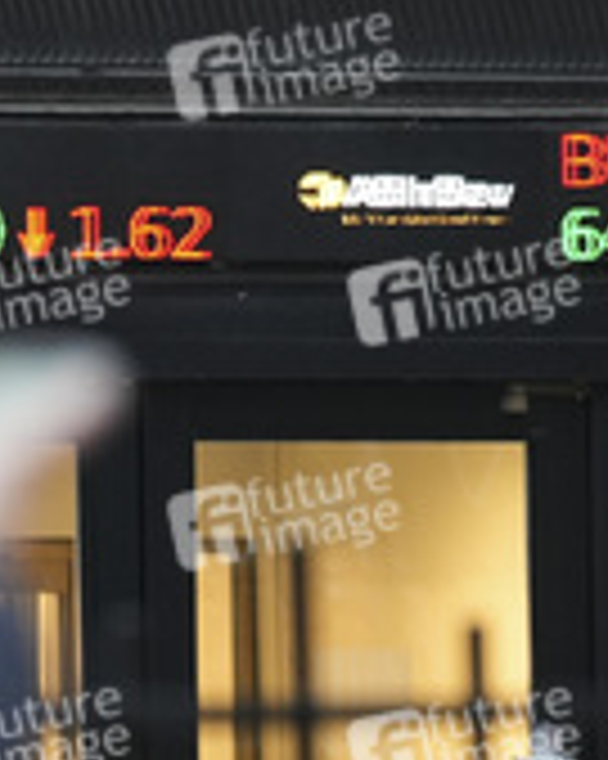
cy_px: 630
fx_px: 12720
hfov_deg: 2.7
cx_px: -108
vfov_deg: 3.4
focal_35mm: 565
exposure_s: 1/100
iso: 3200
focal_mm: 226
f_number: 5.6
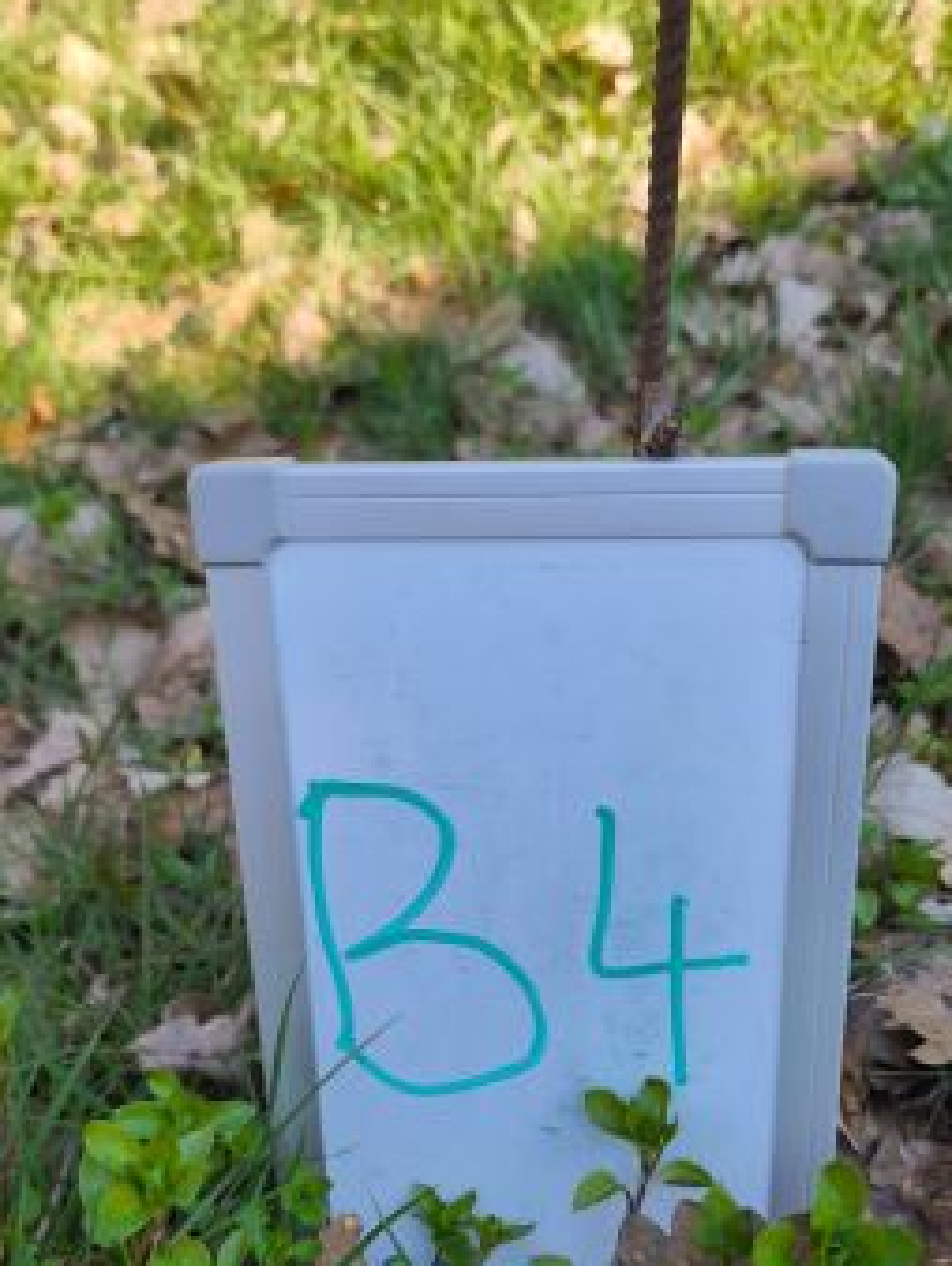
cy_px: 861
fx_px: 1245
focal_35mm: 34
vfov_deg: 52.7
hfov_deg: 41.8
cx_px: 523
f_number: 1.6
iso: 64
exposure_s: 1/1393
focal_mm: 6.57
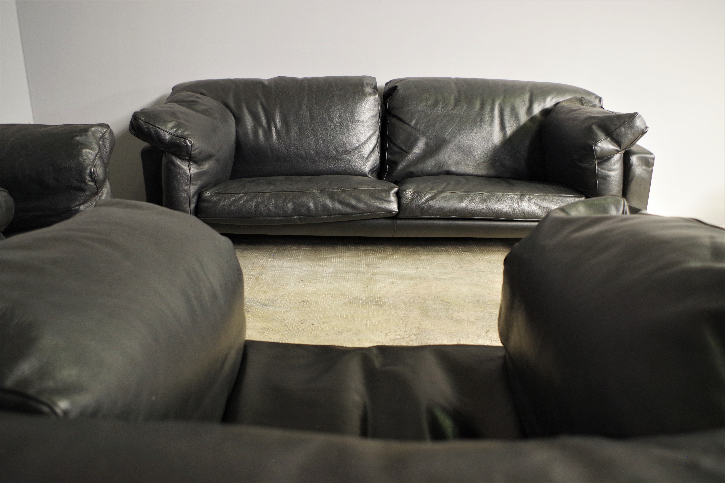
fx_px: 544
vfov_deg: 47.9
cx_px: 362
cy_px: 242
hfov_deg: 67.4
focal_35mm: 27
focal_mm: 18
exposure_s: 1/40
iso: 800
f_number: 3.5
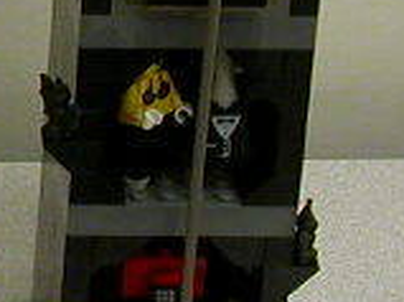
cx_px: -239
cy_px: -76
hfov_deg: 7.9
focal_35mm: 245
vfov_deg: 6.0
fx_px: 2857
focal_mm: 7.85
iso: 100
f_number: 2.6
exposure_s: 1/13.8
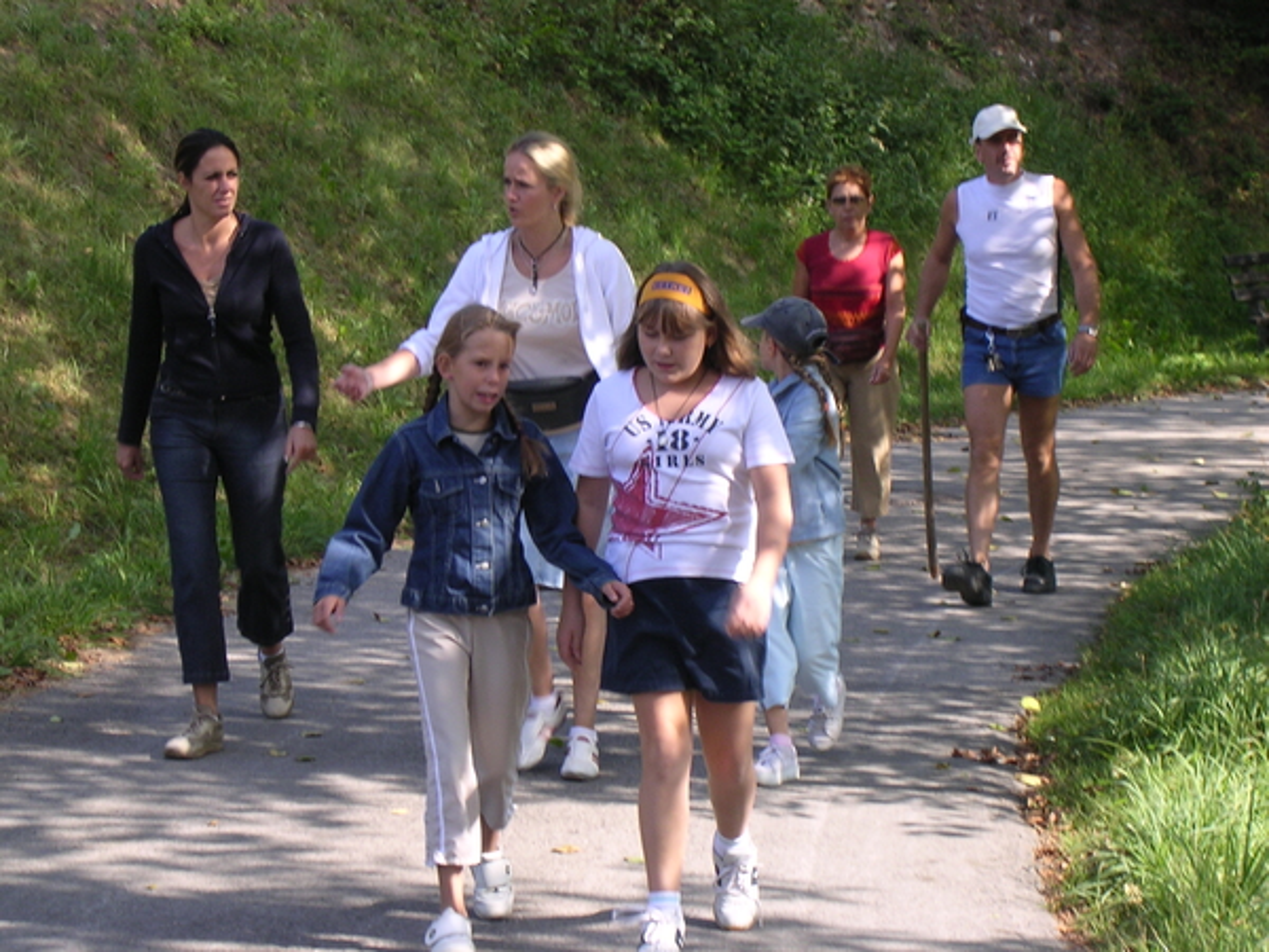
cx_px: 634
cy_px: 476
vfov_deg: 12.9
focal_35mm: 115
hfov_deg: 17.1
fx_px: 4216
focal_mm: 17.4
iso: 100
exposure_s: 1/92.4
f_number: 4.9
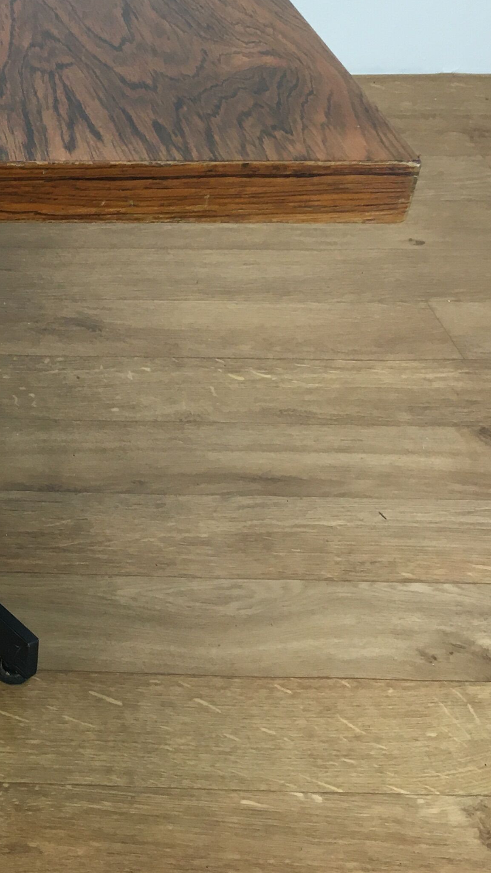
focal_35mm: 62
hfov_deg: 17.3
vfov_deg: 33.4
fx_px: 1435
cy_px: 266
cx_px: -271
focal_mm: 4.15
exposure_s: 1/33
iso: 25
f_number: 2.2
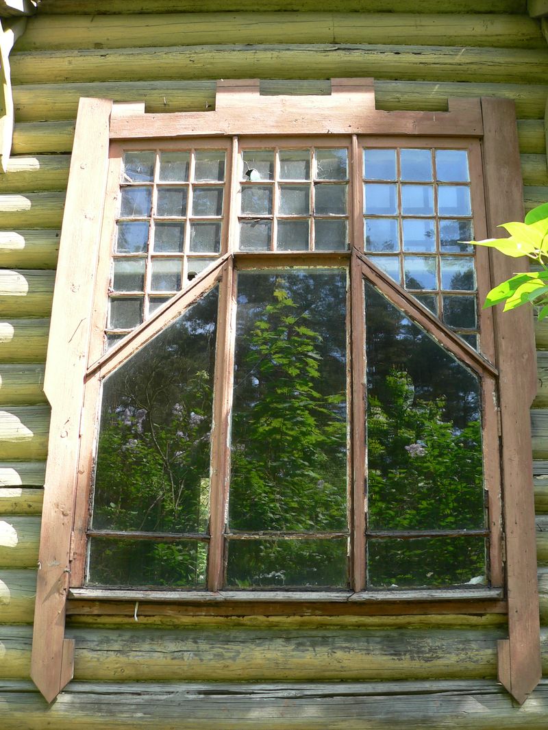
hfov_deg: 39.7
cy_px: 365
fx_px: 760
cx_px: 274
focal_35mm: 36
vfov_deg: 51.3
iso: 80
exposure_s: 1/80
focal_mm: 6
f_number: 2.8
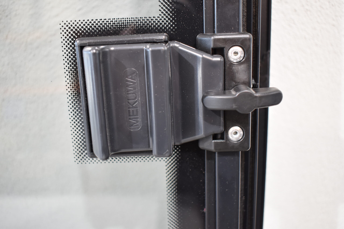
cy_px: 114
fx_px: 330
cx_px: 172
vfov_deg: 38.4
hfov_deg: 55.1
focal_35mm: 34
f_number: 4
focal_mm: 23
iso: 900
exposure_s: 1/60
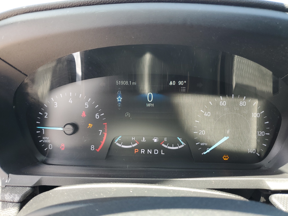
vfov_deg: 53.1
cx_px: 144
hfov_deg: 67.3
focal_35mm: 26
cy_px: 108
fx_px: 216
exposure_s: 1/135
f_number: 1.5
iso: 50
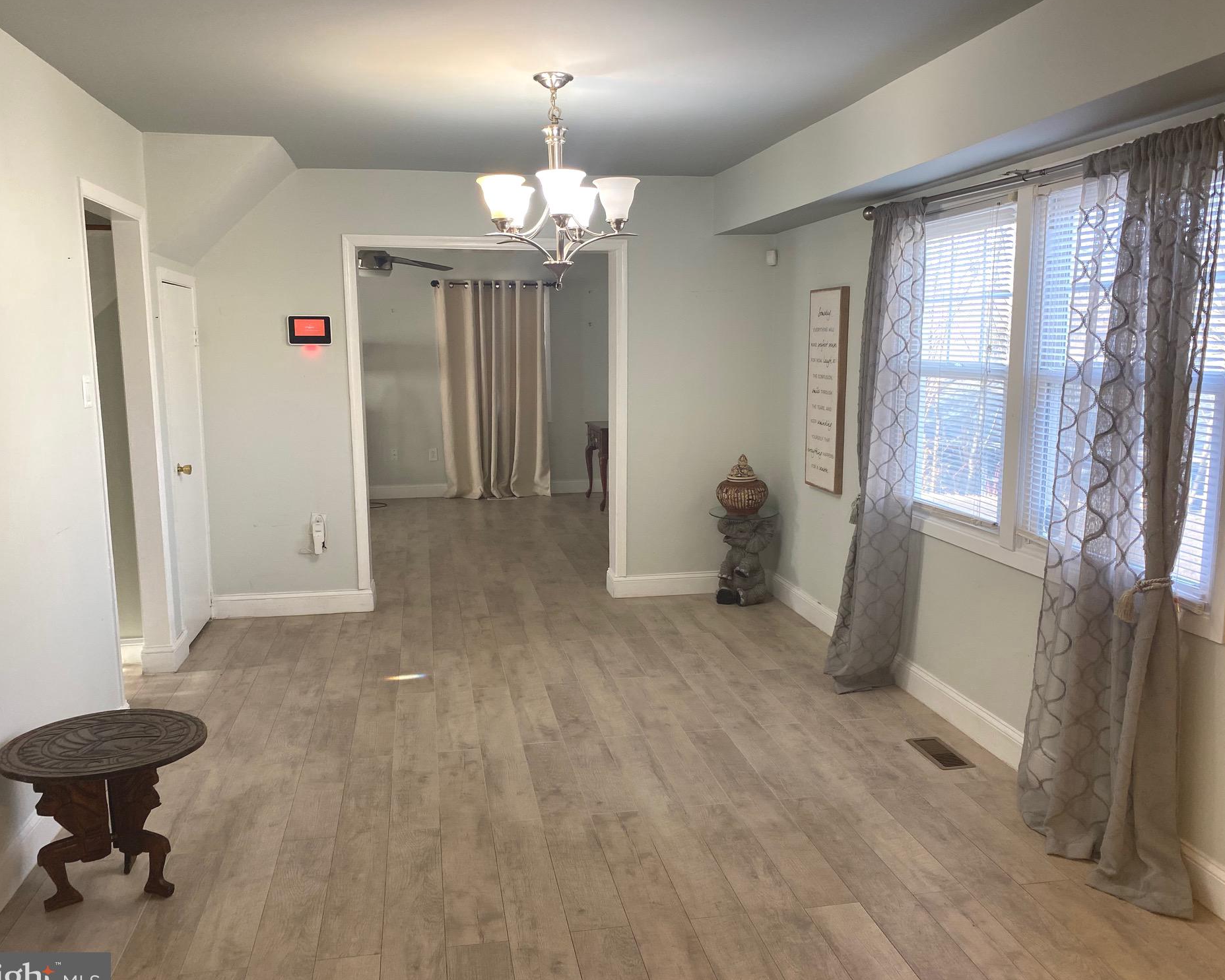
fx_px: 1015
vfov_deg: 51.5
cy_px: 500
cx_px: 622
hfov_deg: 62.2
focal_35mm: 28
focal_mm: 4.25
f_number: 1.8
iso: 80
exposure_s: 1/60
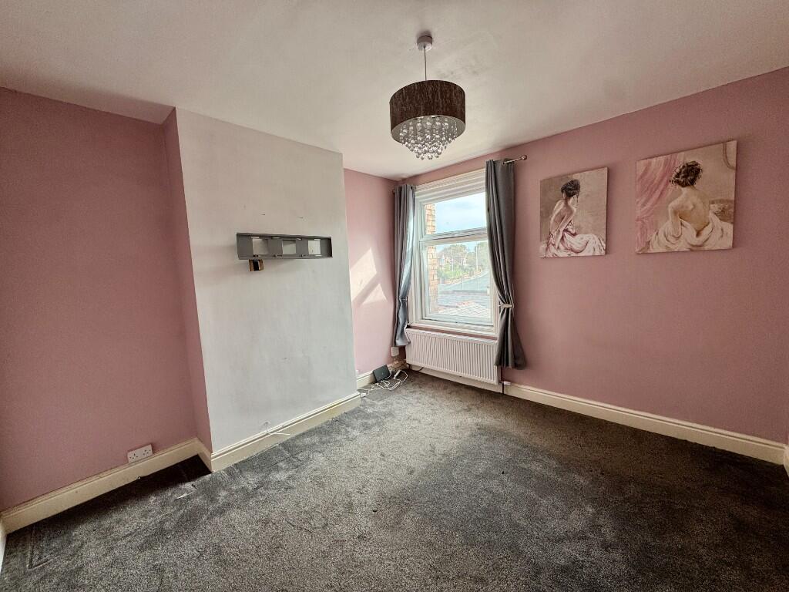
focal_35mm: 14
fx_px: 319
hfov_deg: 102.1
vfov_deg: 85.7
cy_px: 296
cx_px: 394
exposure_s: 1/99
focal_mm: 2.22
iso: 50
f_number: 2.2
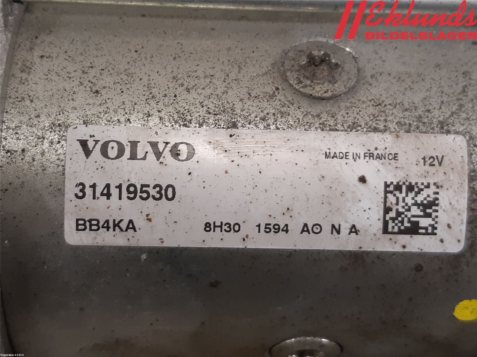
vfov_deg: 53.1
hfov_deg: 67.3
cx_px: 238
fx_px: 358
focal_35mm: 26
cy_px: 178
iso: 125
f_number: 1.7
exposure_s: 1/50
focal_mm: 3.93
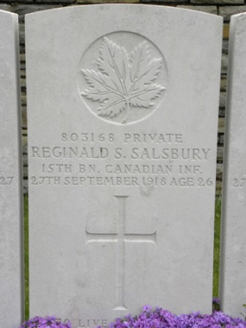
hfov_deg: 19.6
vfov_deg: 26.0
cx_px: 123
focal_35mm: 75
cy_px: 164
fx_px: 710
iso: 64
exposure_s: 1/153
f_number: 4.5
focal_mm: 13.4
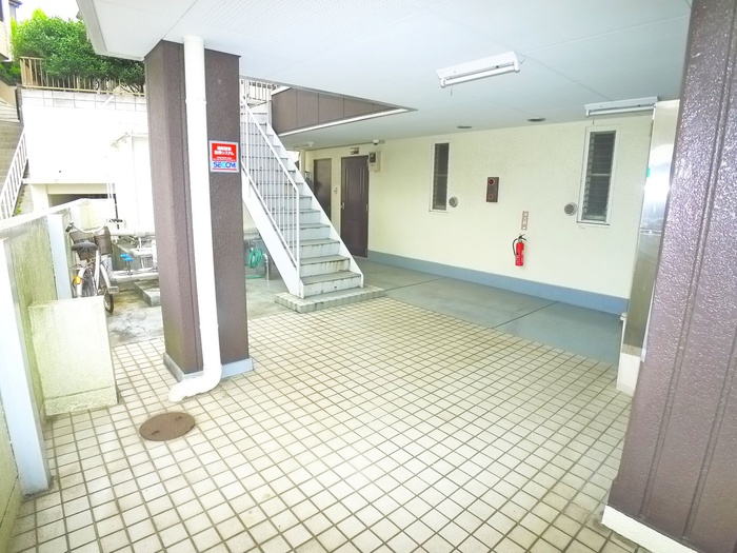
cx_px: 368
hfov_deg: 71.6
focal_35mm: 24
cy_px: 276
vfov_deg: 56.8
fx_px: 511
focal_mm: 5.1
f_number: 2.8
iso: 400
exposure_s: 1/125
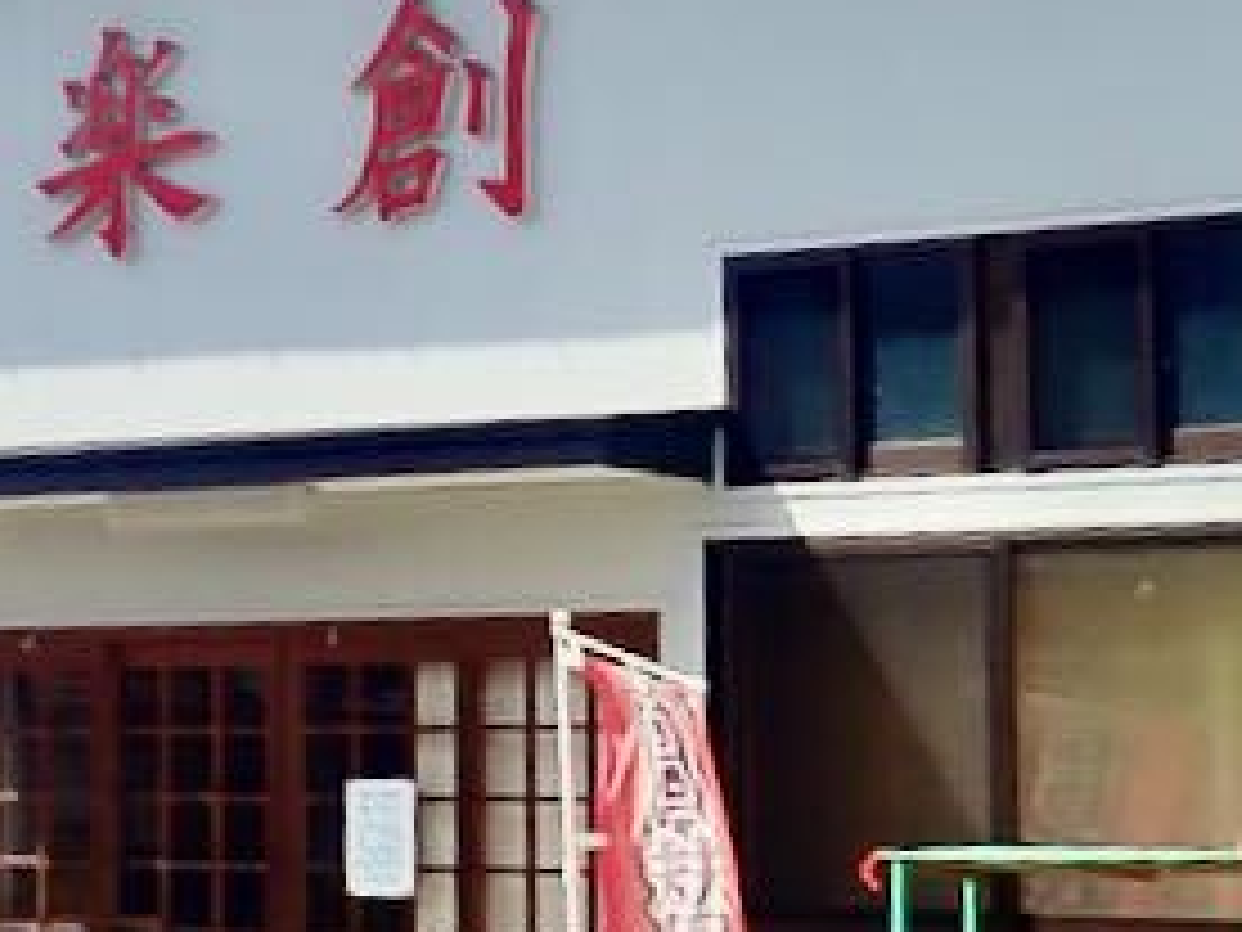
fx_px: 2081
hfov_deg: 32.4
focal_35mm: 58
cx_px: 270
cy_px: 484
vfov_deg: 25.2
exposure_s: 1/200
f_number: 8
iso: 100
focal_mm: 4.5
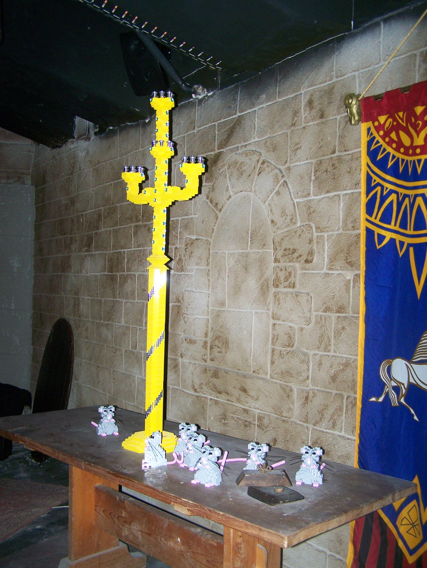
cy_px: 284
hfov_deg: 37.8
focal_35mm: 38
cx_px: 214
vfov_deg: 48.9
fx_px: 624
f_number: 2.8
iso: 160
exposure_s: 1/60
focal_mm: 6.3
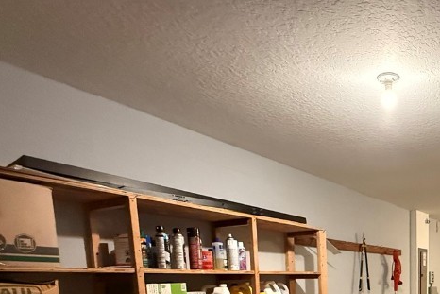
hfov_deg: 52.3
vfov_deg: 34.8
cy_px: 332
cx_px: 389
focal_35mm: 32
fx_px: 391
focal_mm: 2.22
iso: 1250
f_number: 2.2
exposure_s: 1/60
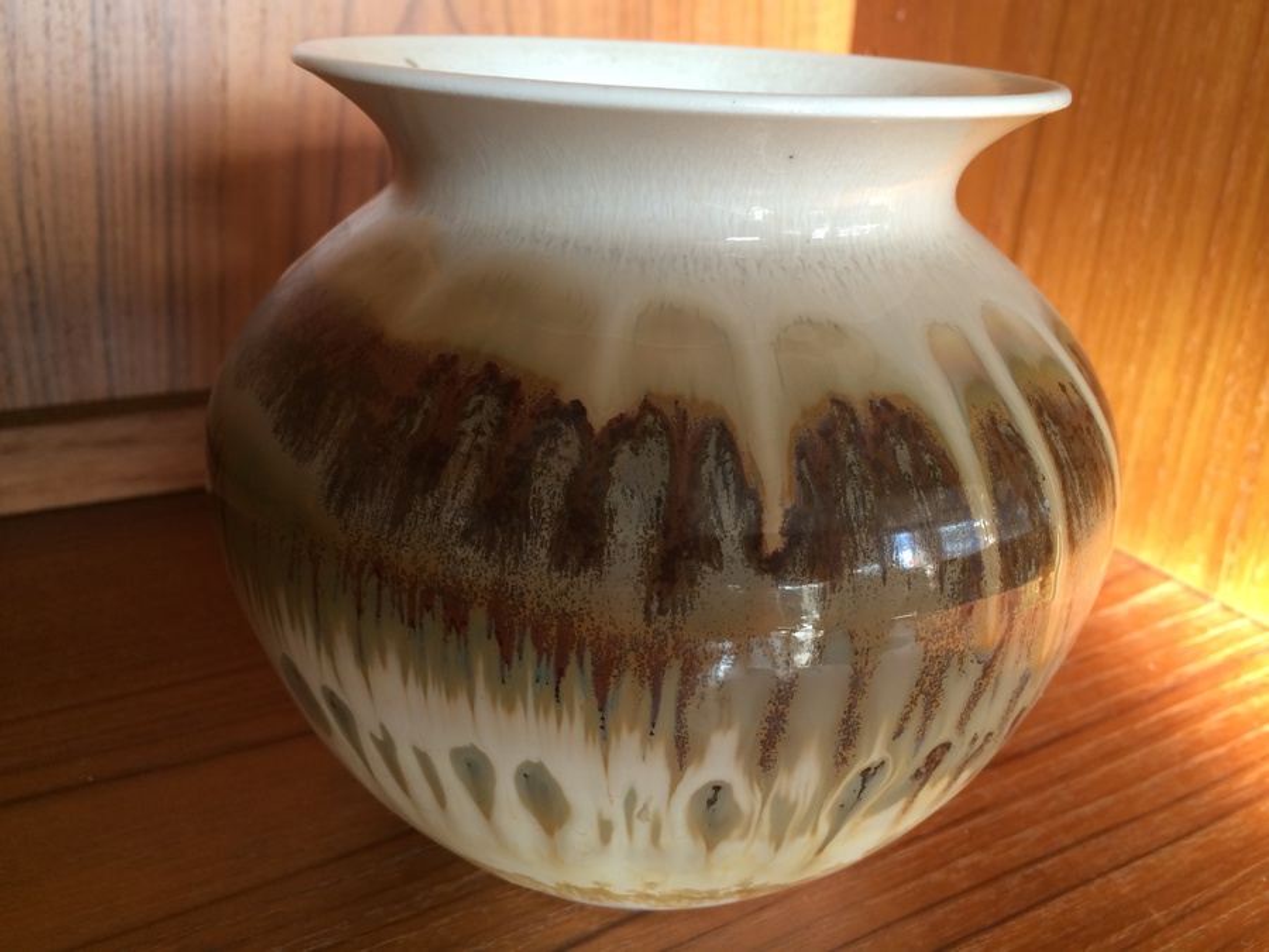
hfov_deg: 60.0
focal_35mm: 30
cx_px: 634
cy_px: 476
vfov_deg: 46.8
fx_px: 1100
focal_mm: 4.12
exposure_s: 1/30
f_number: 2.2
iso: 80
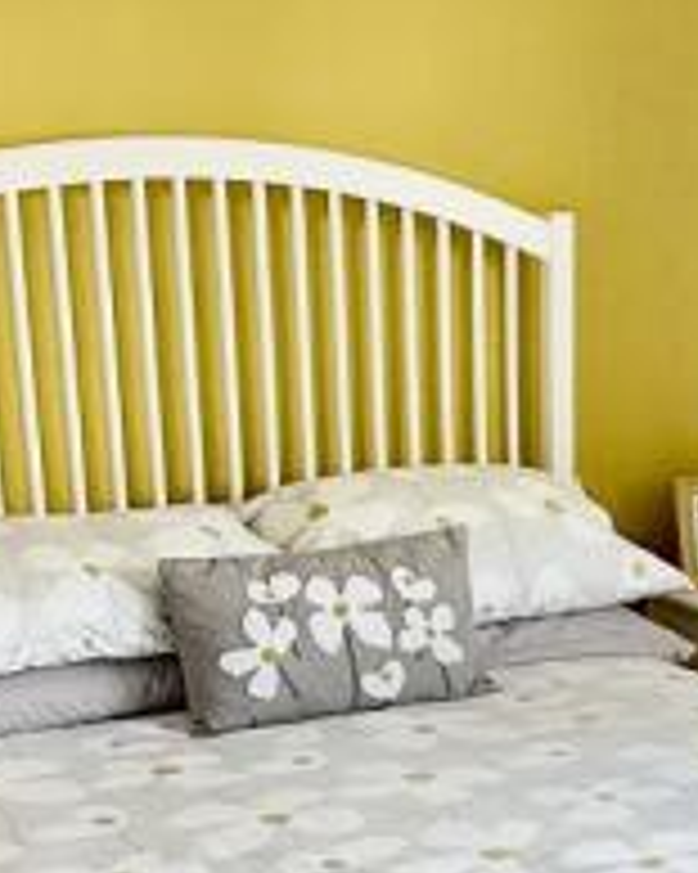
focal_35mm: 72
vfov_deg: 25.6
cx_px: 617
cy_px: 774
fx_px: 1861
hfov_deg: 20.8
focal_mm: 2.22
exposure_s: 1/99
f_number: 2.2
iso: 250
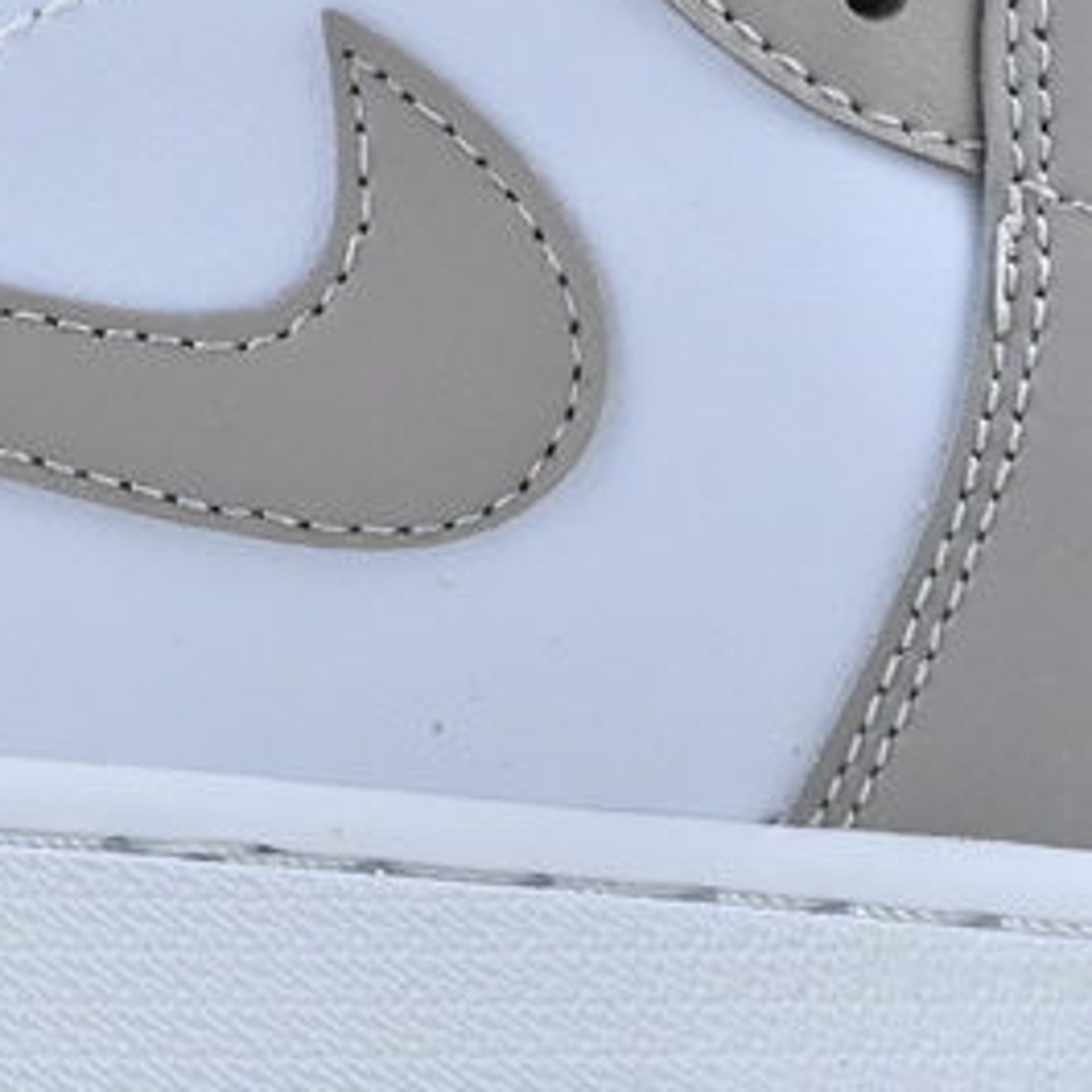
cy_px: 169
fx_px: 7635
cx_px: 733
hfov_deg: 8.2
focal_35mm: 214
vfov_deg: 8.2
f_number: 10
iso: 1000
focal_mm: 37
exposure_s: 1/160
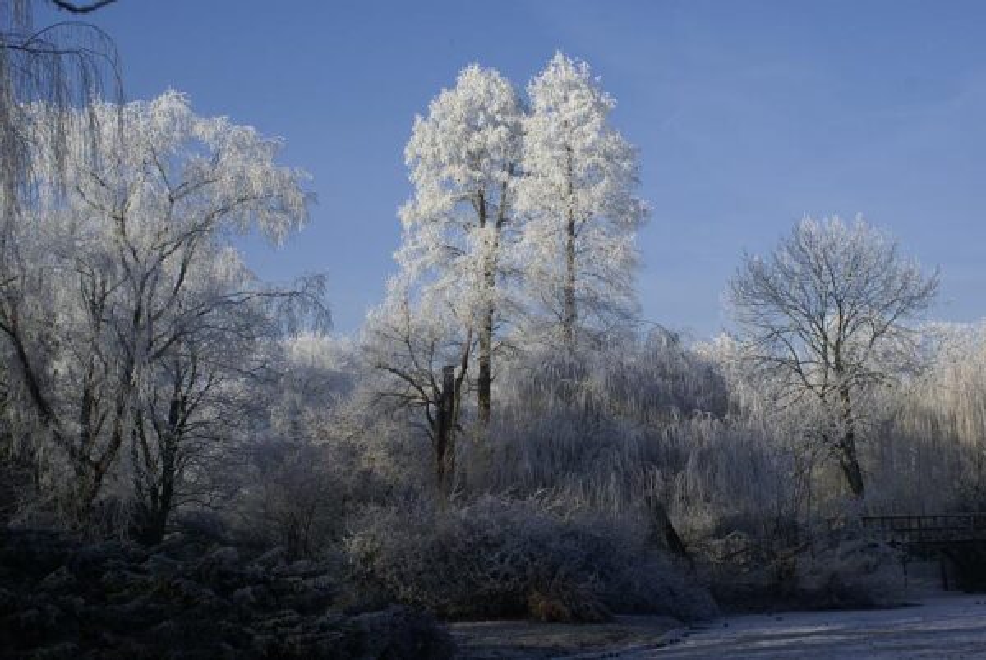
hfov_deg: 37.8
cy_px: 330
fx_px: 1440
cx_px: 493
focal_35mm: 52
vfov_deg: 25.8
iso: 100
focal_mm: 35
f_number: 9
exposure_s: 1/200
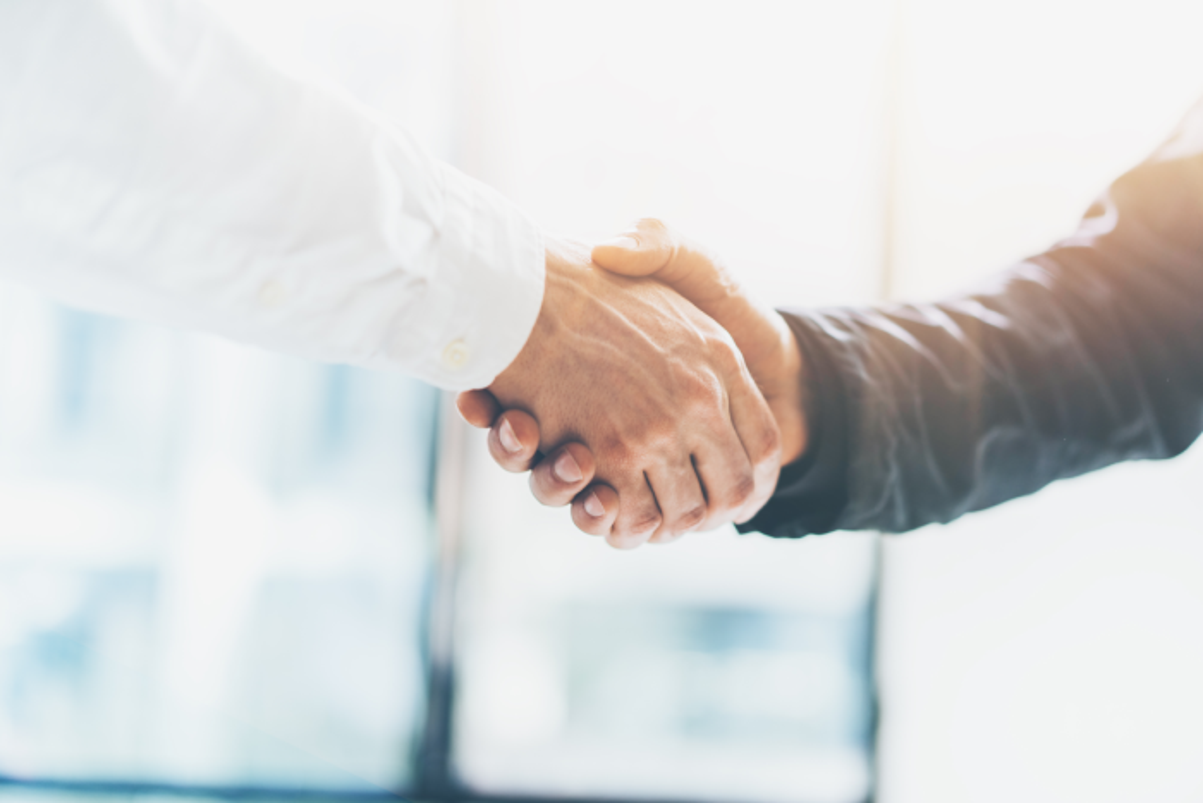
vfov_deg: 24.6
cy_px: 402
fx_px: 1838
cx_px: 602
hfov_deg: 36.2
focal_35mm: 55
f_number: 1.8
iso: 100
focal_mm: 55
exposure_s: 1/160
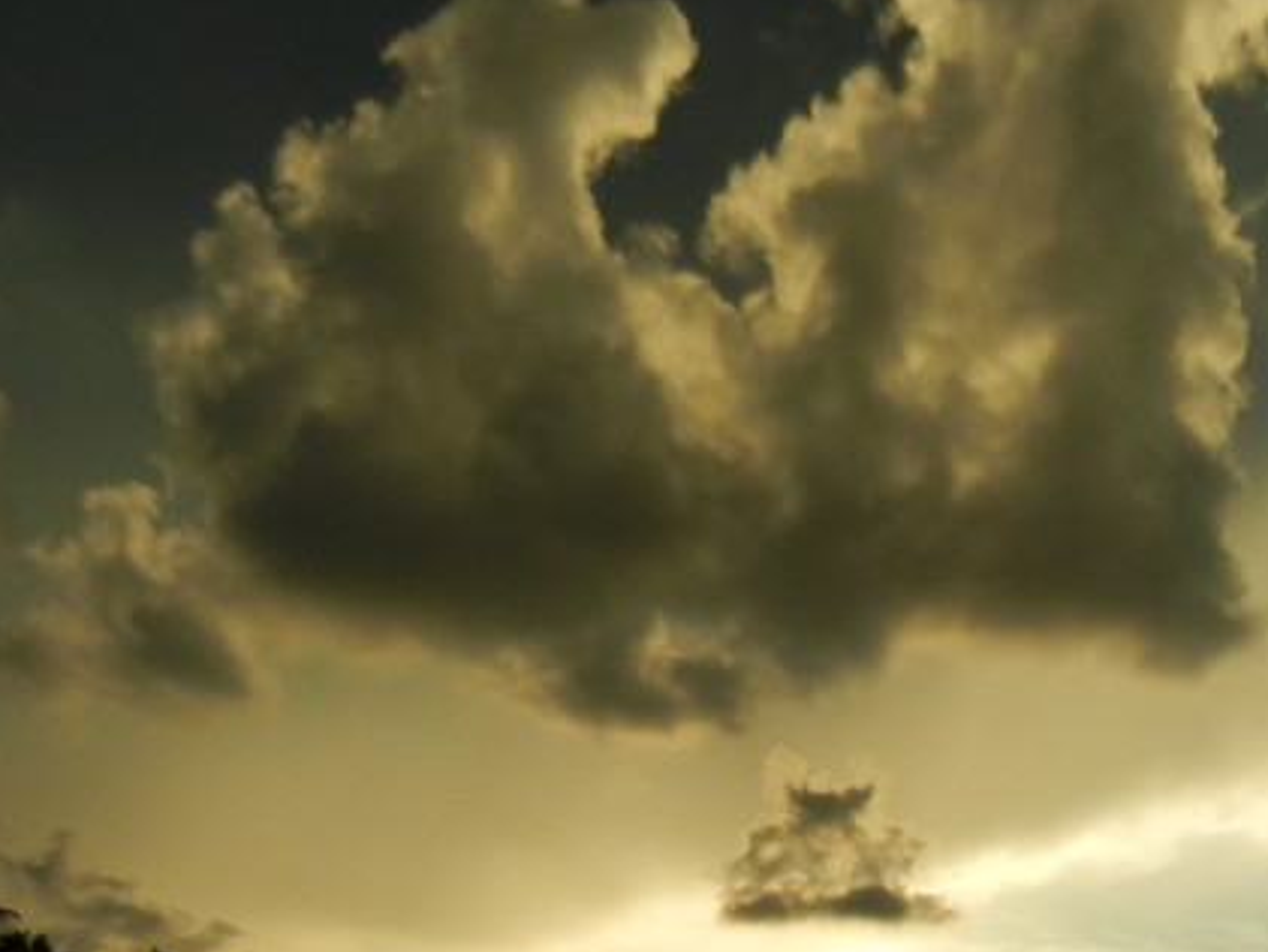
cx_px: 952
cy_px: 1127
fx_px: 2675
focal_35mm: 73
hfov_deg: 26.3
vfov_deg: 19.1
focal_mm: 5.4
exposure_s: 1/591
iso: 160
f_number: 7
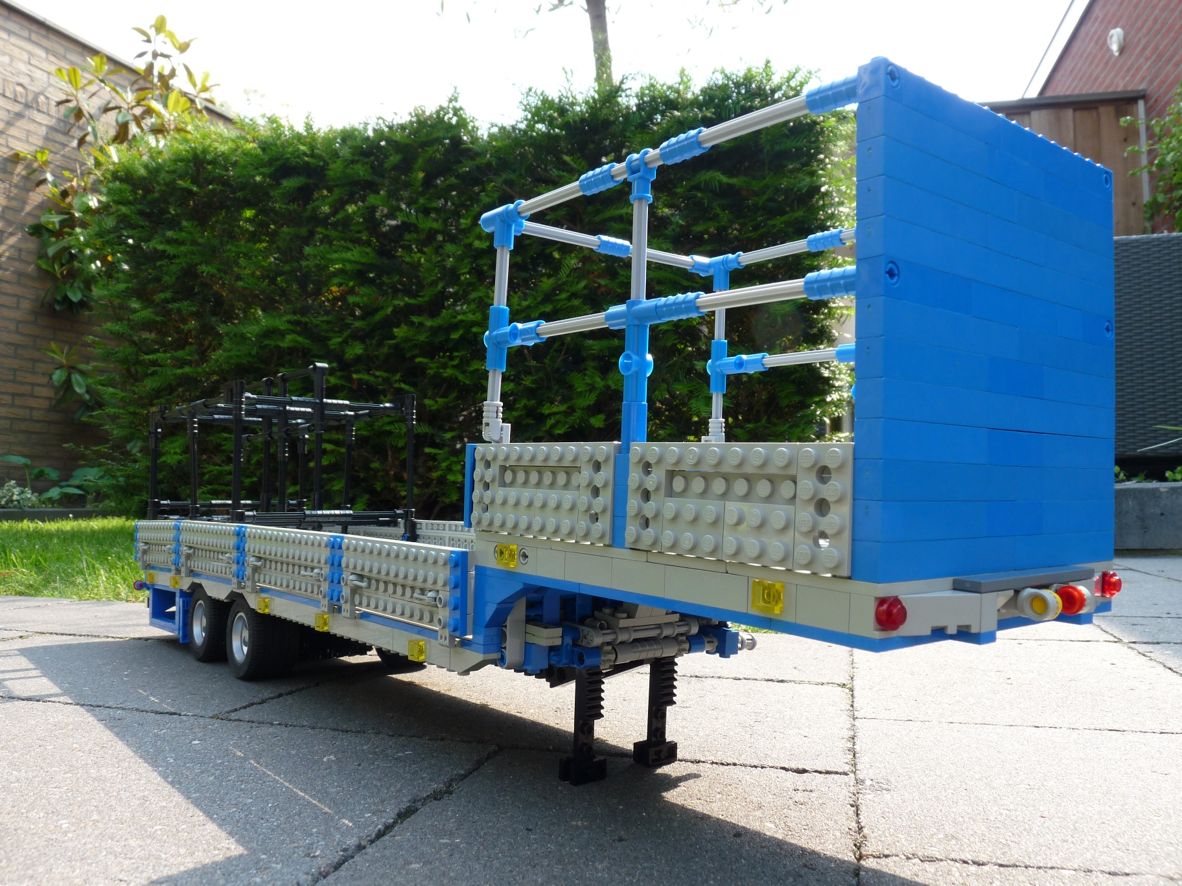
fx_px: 922
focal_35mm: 27
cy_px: 443
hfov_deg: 65.3
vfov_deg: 51.4
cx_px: 591
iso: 100
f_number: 4
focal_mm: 4.8
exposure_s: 1/125
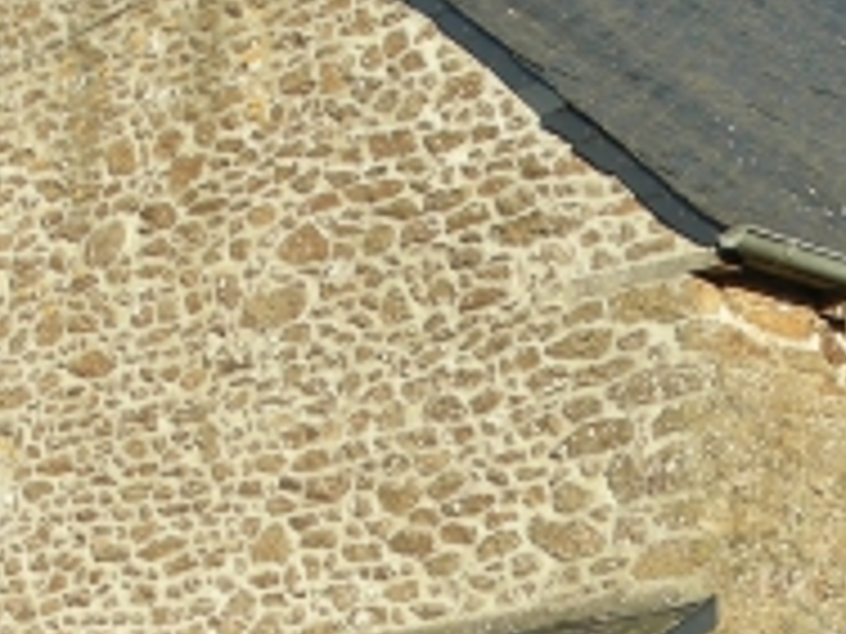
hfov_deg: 14.2
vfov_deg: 10.6
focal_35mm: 138
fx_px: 3373
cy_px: 701
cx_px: 662
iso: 50
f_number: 4
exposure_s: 1/156
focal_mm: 6.3
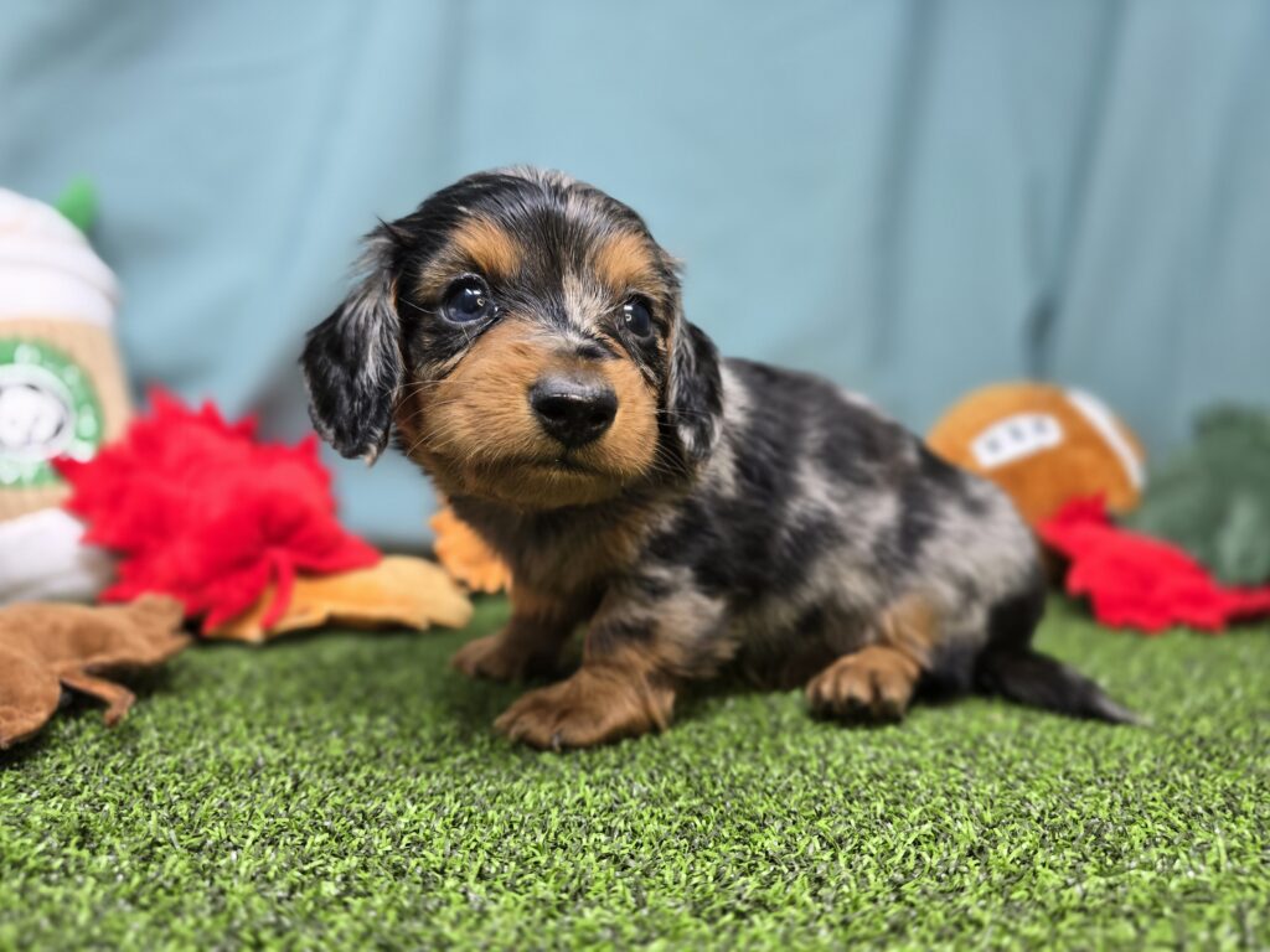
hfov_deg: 73.9
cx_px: 635
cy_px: 476
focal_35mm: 23
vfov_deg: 58.9
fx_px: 844
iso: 200
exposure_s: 1/120
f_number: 1.7
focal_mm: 6.3
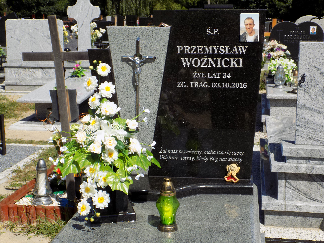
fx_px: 487
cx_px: 162
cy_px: 122
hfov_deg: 36.8
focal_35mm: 52
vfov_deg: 28.0
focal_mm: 9.3
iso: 80
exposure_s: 1/1000
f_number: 3.9
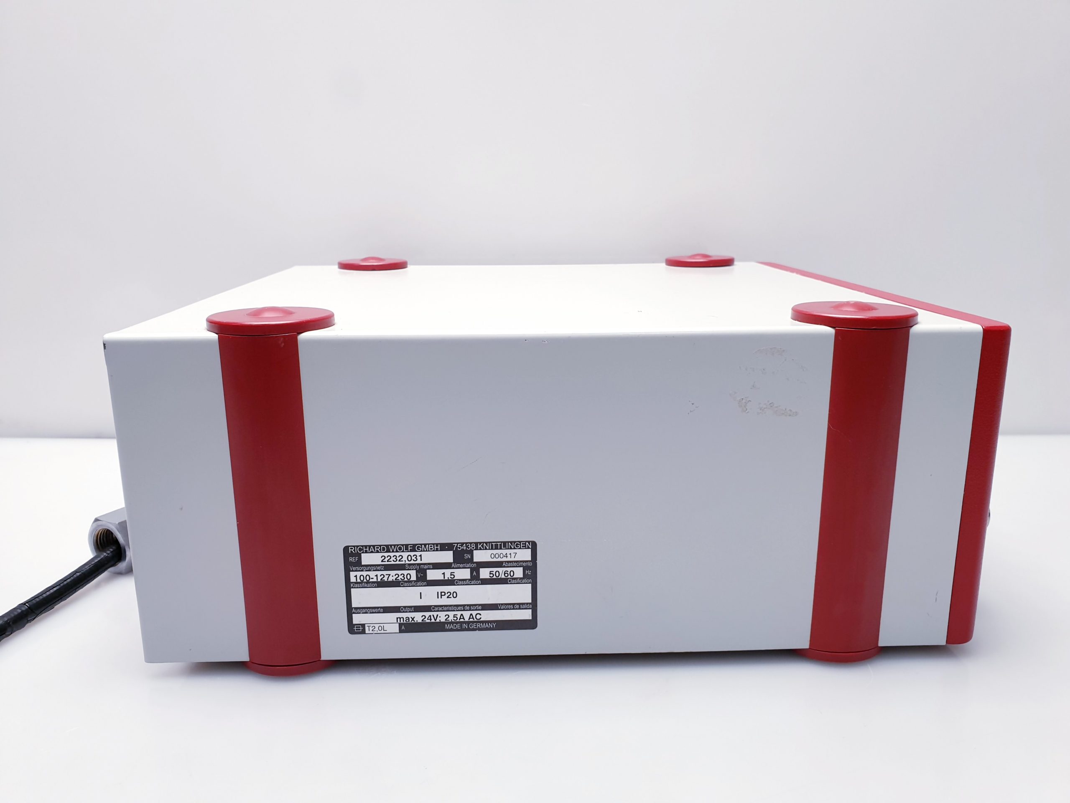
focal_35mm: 26
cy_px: 402
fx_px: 804
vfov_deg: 53.1
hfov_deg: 67.3
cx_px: 535
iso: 80
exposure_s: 1/50
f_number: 2.4
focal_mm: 4.3
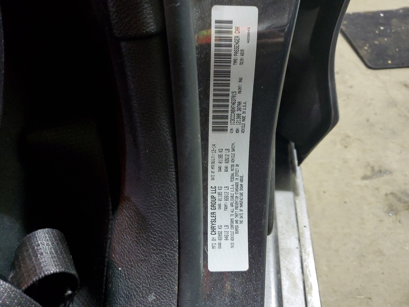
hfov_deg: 67.3
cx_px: 204
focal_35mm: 26
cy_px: 154
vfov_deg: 53.1
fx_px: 307
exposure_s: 1/15
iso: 287
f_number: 1.5
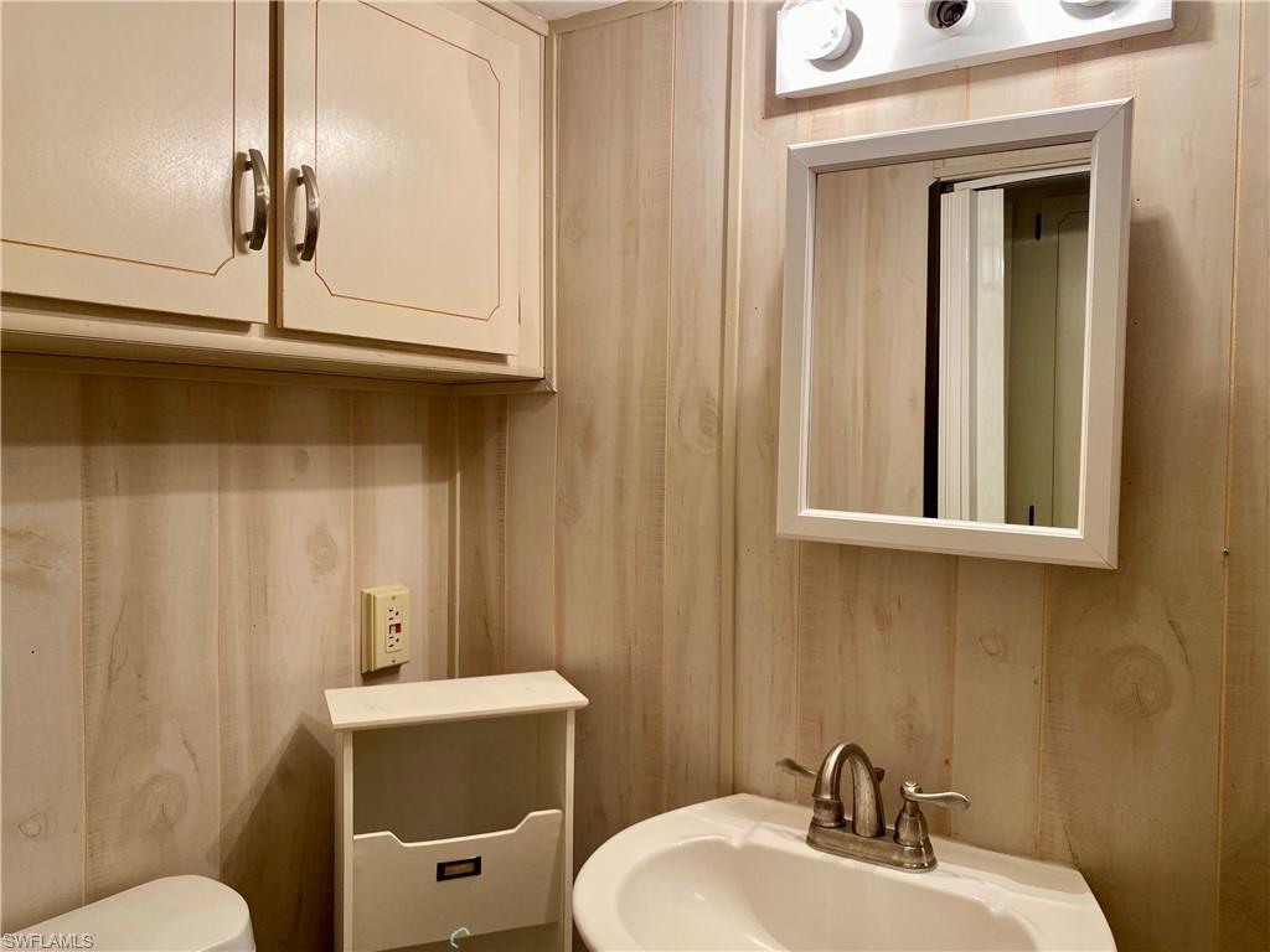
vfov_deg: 53.1
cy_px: 476
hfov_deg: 67.3
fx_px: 954
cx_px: 635
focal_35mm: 26
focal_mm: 4.25
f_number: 1.8
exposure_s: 1/60
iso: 80
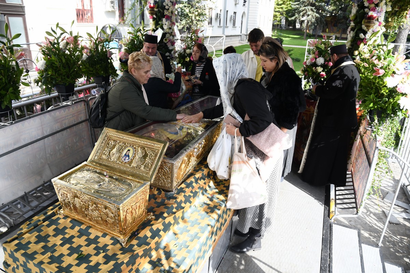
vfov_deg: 53.1
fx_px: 273
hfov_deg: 73.7
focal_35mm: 24
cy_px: 136
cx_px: 205
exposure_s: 1/640
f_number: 3.5
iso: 320
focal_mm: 16
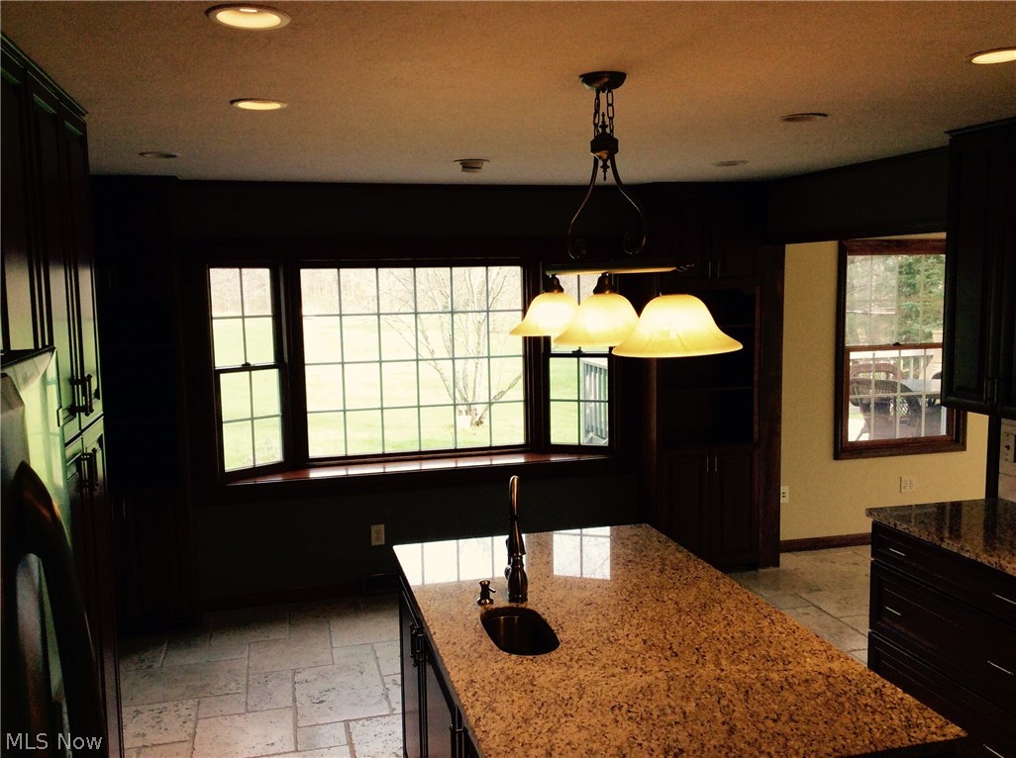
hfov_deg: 56.9
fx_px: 938
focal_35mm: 32
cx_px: 508
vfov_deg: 44.0
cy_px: 379
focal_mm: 3.3
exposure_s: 1/120
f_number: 2.4
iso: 50
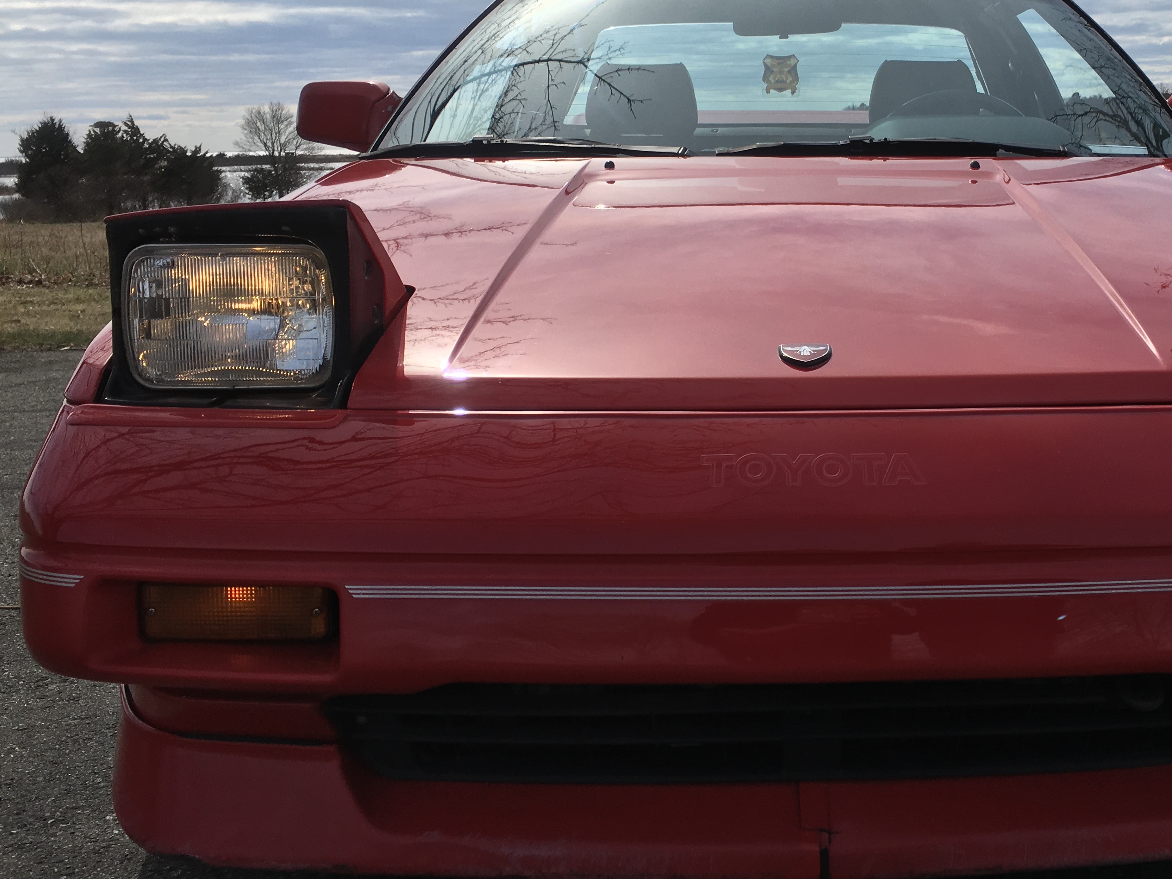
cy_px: 332
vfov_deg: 33.4
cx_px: 830
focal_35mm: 43
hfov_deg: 42.9
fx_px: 1456
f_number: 2.2
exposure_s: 1/3077
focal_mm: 4.15
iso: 25
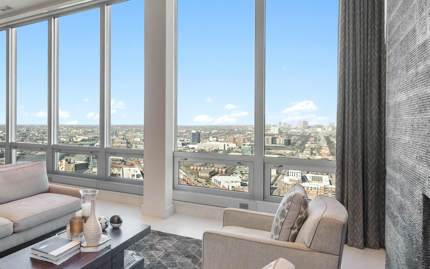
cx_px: 97
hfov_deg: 63.5
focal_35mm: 27
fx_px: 316
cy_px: 118
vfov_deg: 45.9
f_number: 8
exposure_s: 1/15
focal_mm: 15
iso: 200
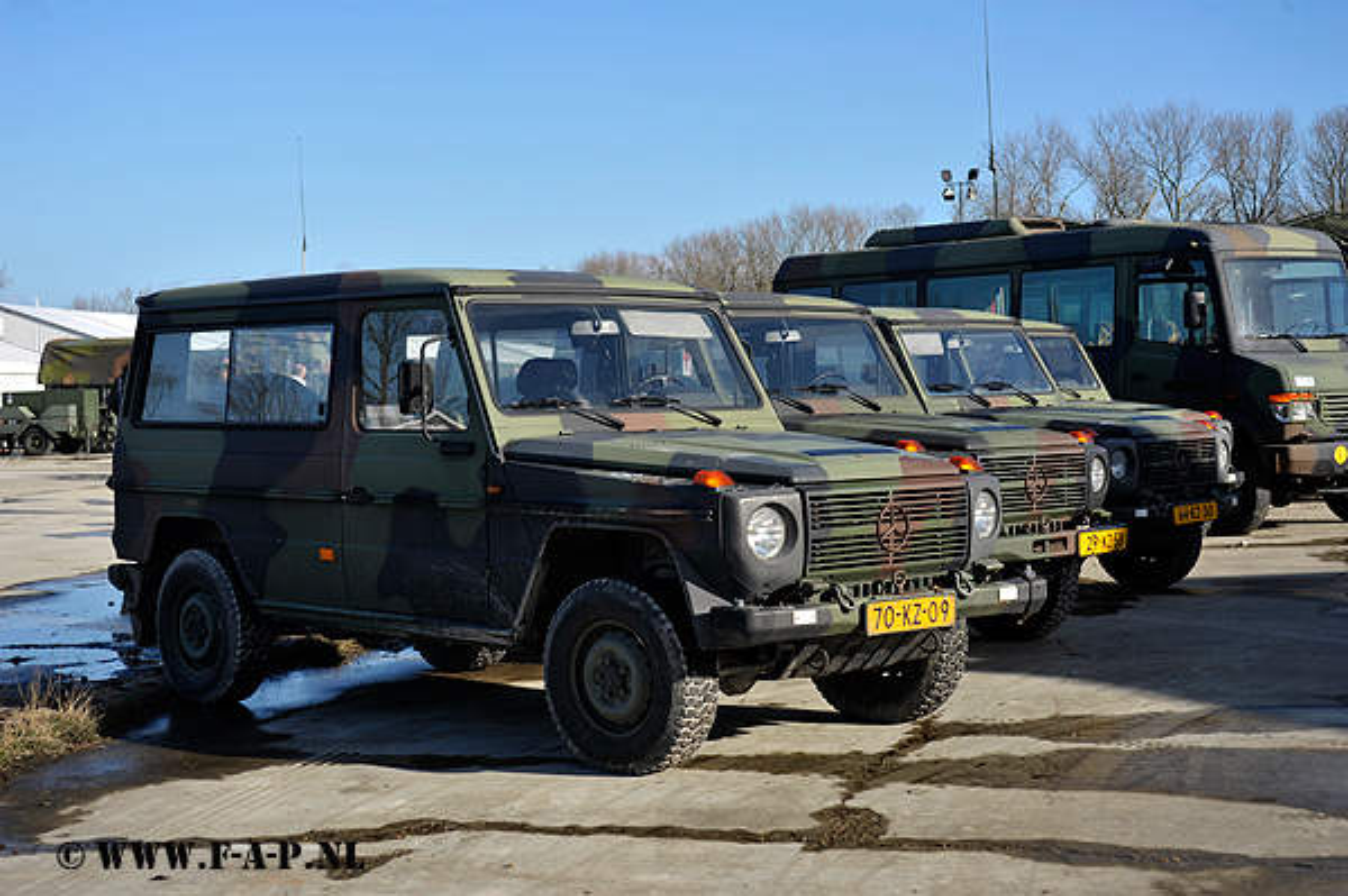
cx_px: 674
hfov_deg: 34.5
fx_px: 2170
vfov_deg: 23.3
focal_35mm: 58
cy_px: 448
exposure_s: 1/640
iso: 200
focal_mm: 58
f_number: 5.6
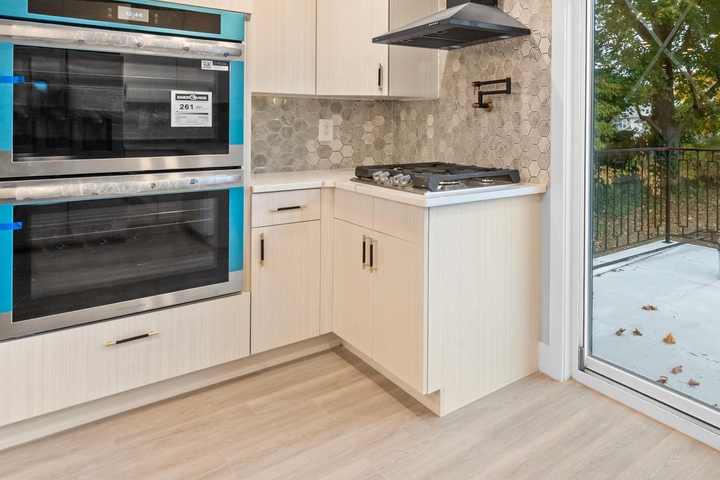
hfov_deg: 66.2
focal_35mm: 24
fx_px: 480
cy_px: 126
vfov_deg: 51.1
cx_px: 588
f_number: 10
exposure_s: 1/13
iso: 2500
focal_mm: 14
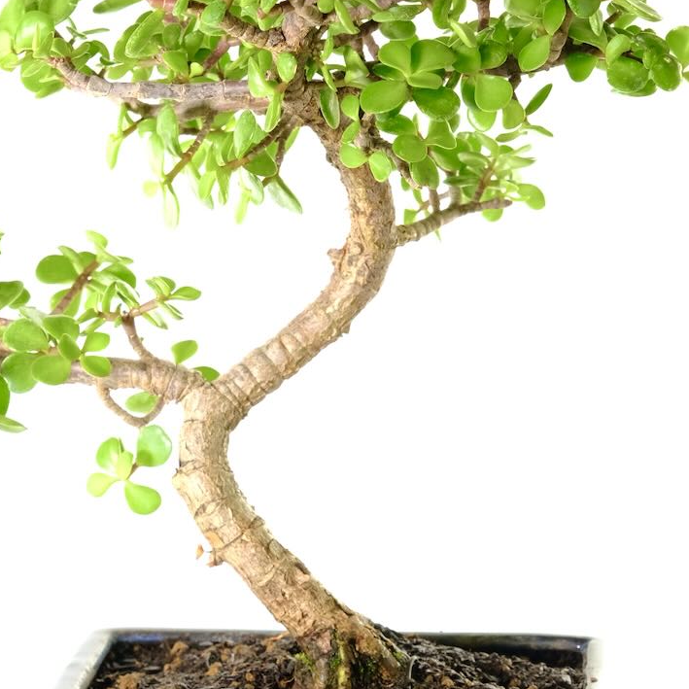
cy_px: 396
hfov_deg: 12.9
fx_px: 3040
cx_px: 284
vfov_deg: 12.9
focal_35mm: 135
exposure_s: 1/30
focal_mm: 58.6
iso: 1600
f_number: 8
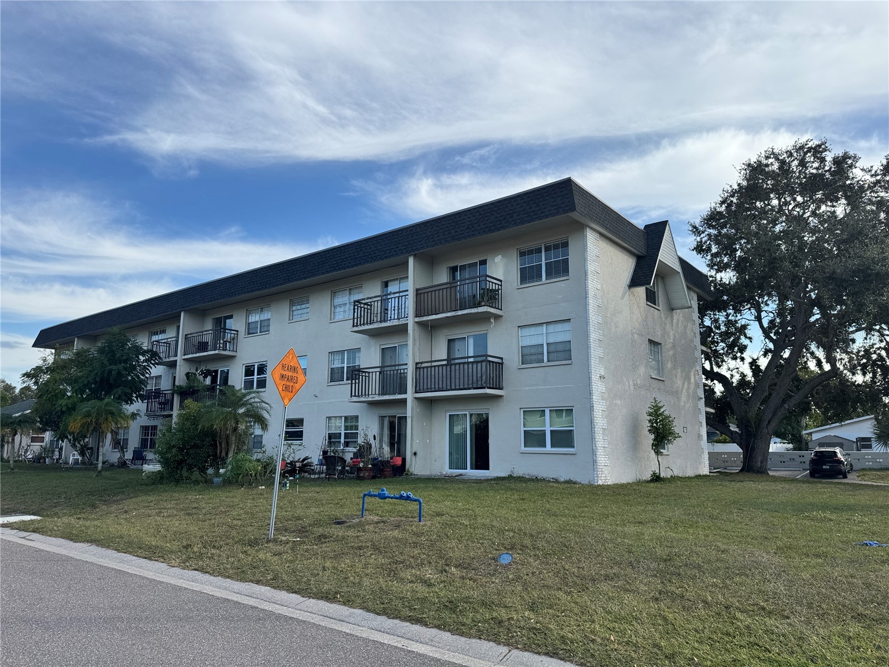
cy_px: 334
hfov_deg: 71.6
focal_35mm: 24
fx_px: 616
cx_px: 444
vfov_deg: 56.8
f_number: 1.78
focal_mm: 6.76
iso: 80
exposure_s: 1/3597
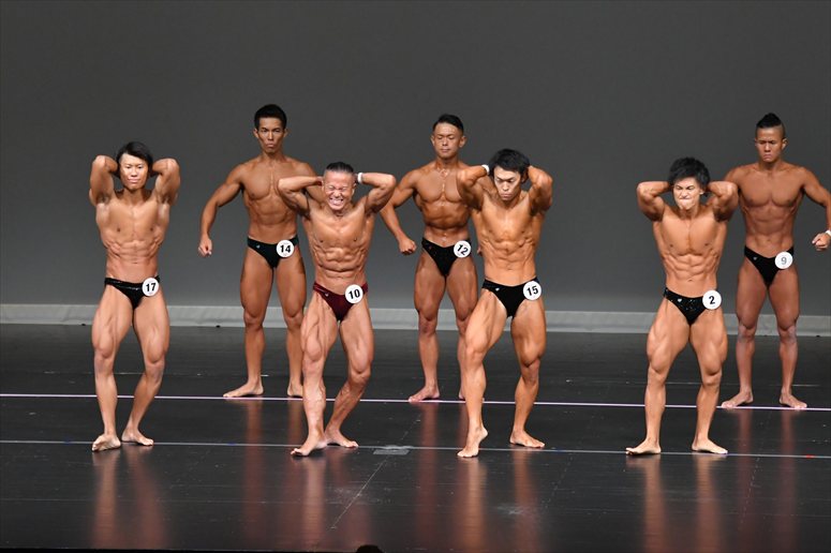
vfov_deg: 6.3
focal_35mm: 217
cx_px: 416
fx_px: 5007
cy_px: 276
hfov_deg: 9.5
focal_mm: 145
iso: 4000
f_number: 5.6
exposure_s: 1/400
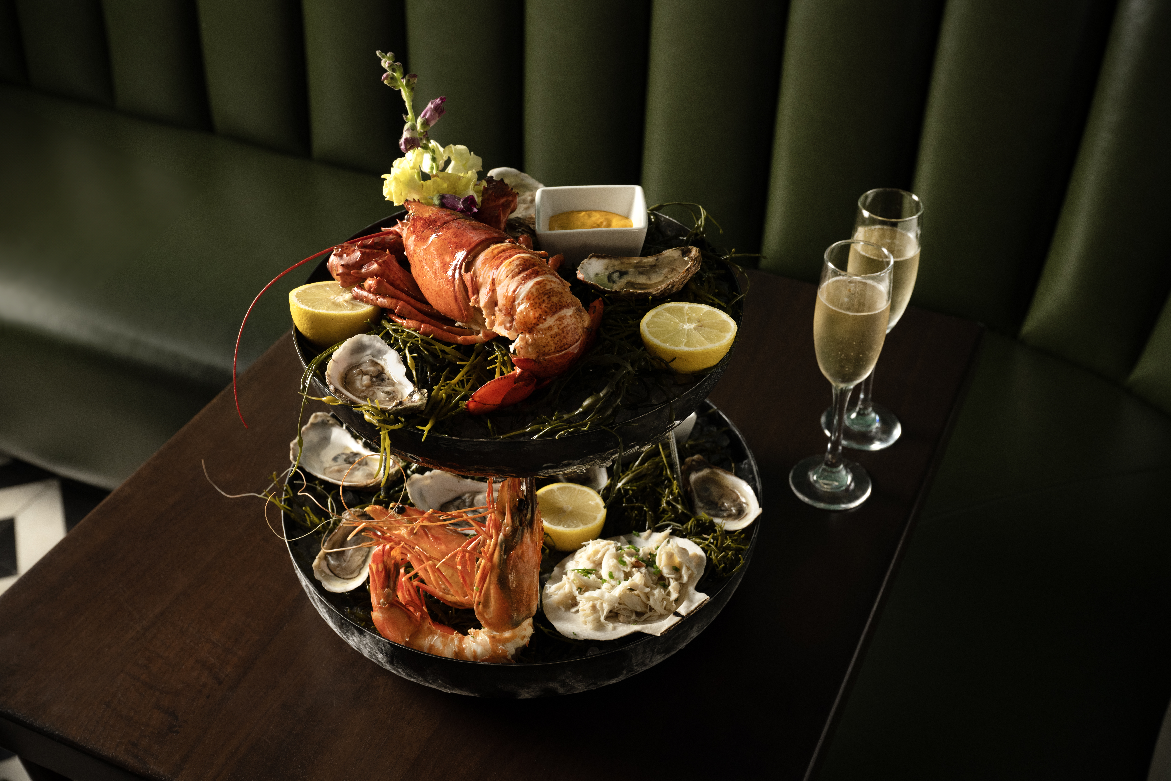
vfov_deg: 32.6
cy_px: 390
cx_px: 586
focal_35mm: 41
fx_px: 1334
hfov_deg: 47.4
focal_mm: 41
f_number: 6.3
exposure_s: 1/125
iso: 400
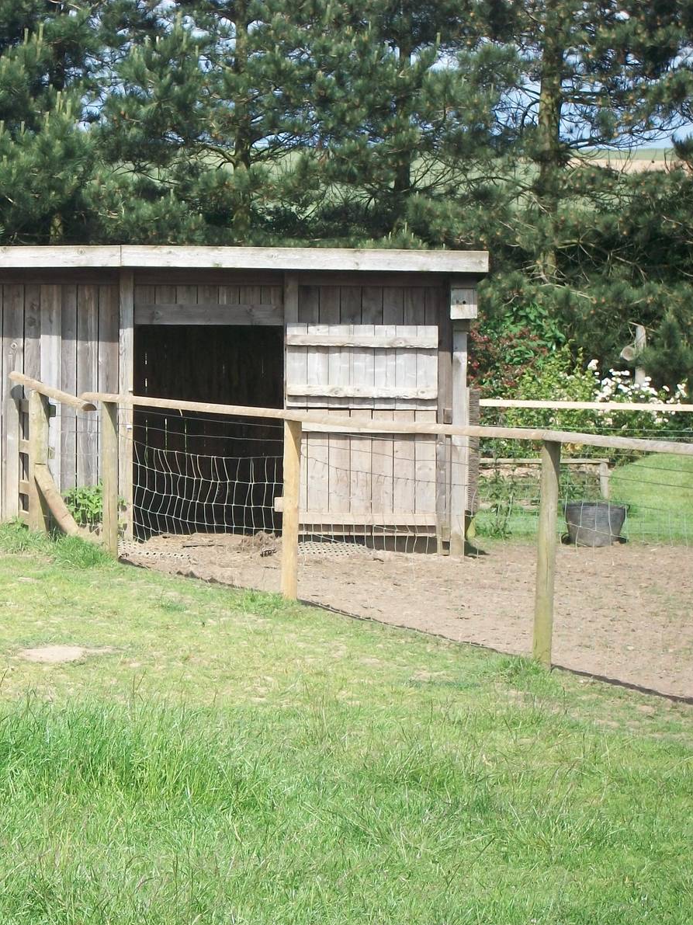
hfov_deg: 11.4
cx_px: 111
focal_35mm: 129
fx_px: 3444
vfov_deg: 15.3
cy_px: 465
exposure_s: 1/250
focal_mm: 17.1
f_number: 5.2
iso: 80
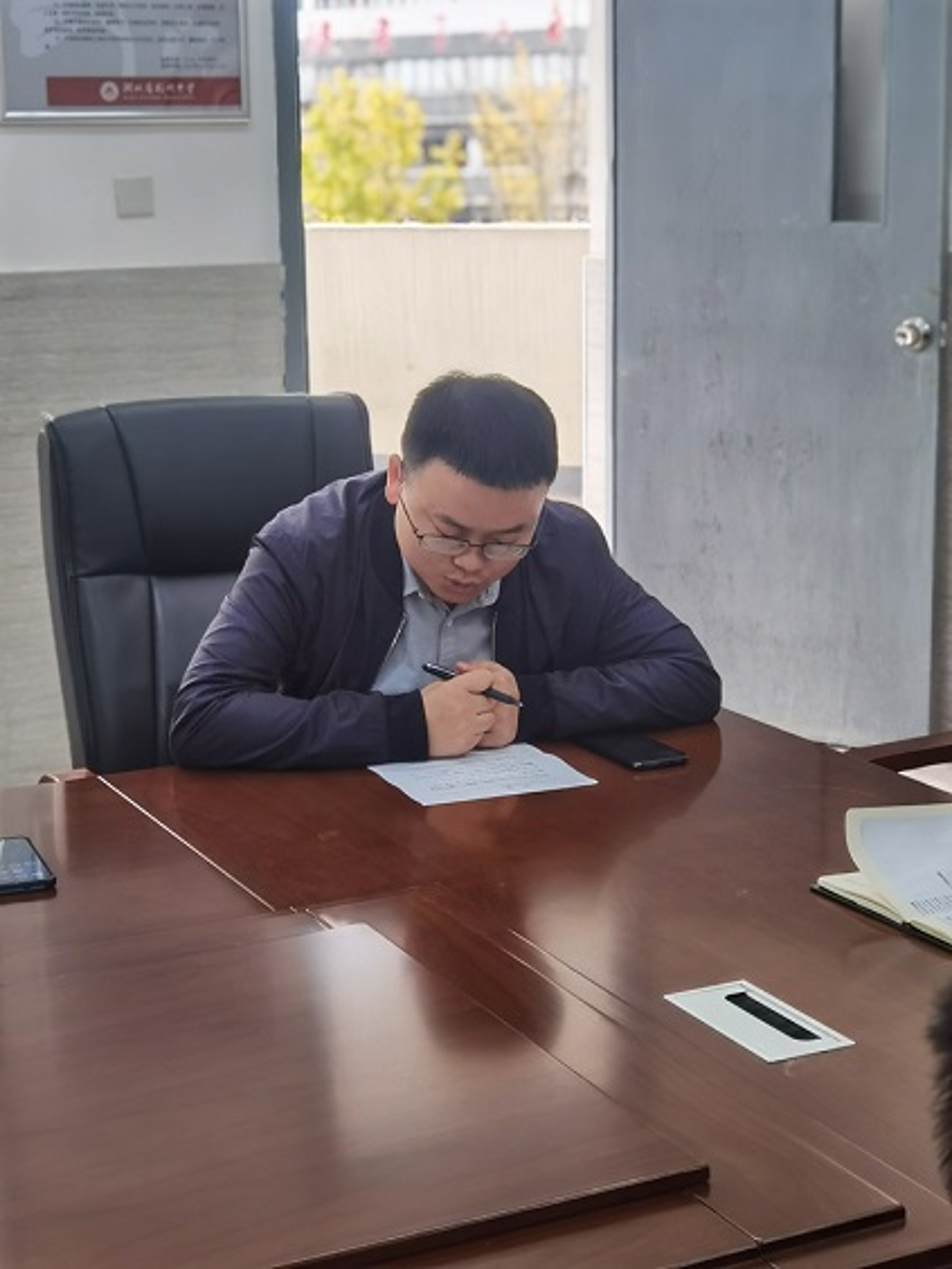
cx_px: 476
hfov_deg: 23.3
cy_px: 634
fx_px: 2310
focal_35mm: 63
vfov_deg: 30.7
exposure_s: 1/67.6
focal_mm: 6.71
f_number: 1.9
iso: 50
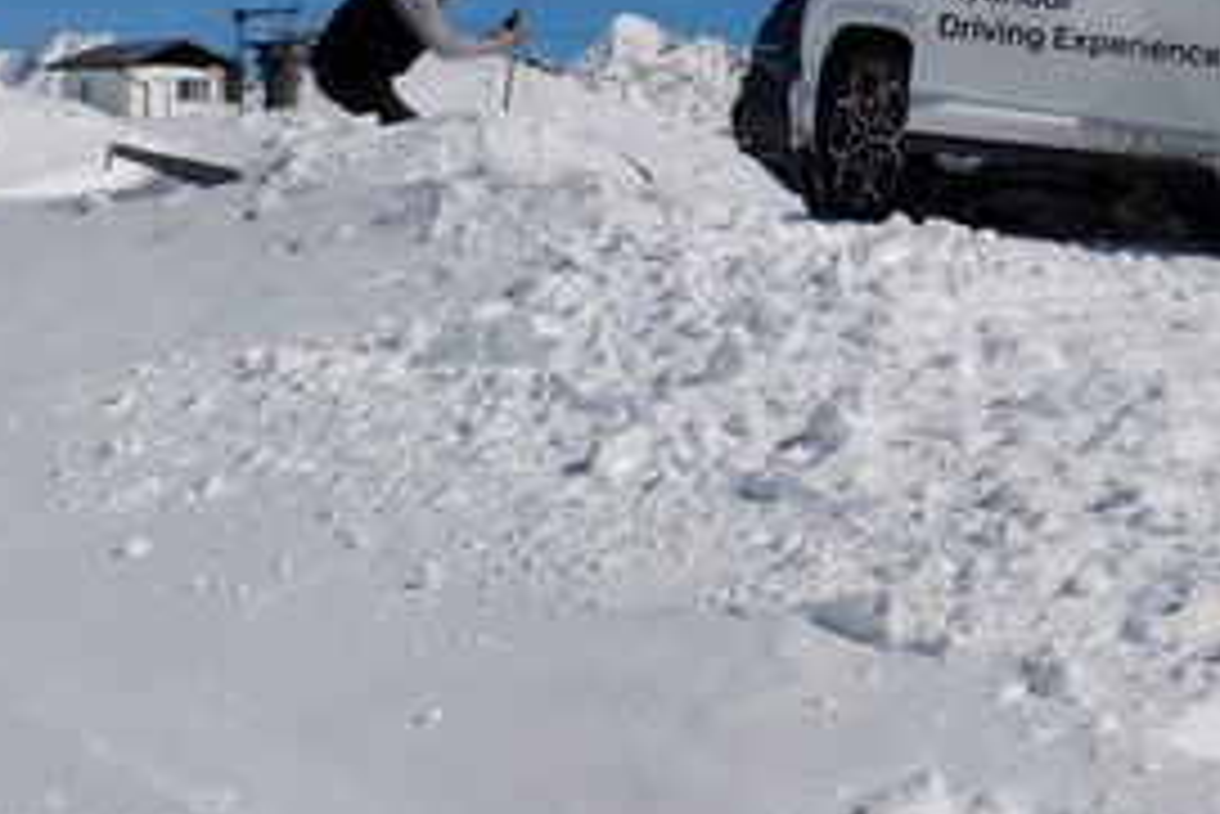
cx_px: 1094
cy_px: -4
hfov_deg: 17.8
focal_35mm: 113
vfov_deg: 12.0
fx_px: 3831
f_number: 1.9
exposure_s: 1/6433
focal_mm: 5.52
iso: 122
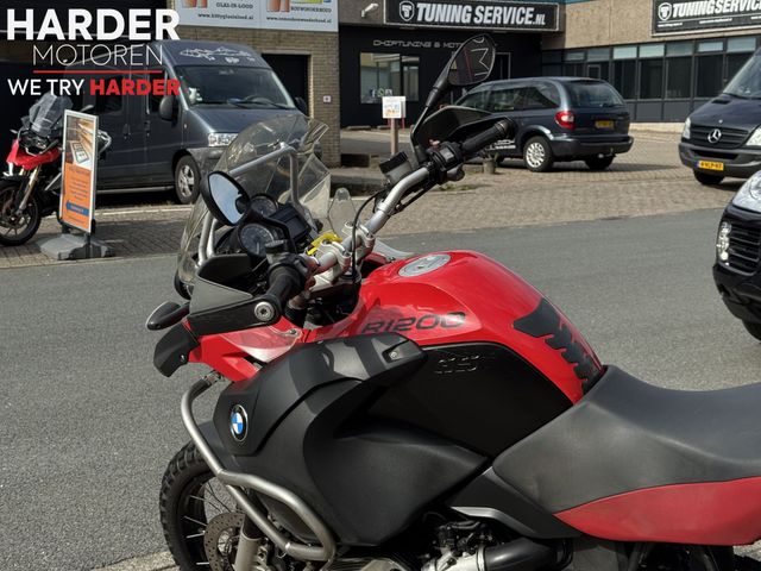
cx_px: 380
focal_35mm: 48
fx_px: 1055
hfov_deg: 39.7
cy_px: 286
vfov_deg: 30.3
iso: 64
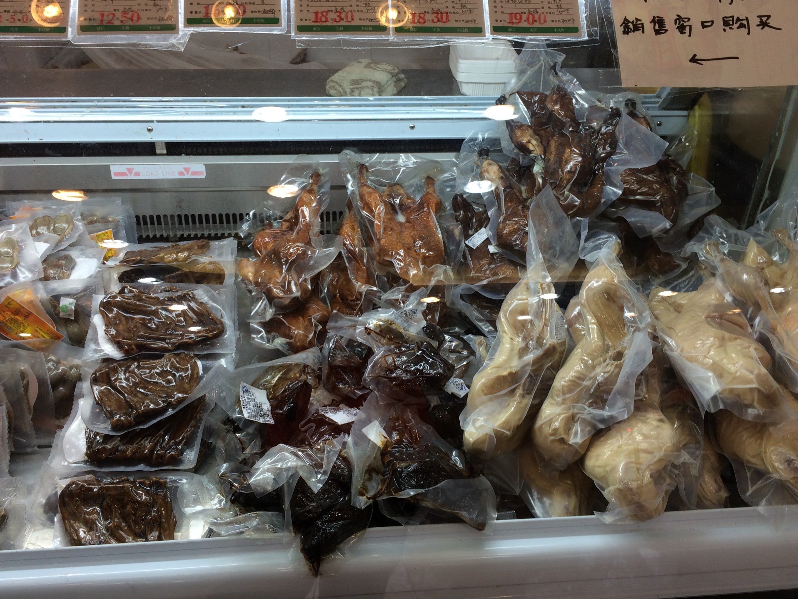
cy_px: 282
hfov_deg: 58.3
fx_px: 715
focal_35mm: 31
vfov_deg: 45.4
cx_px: 405
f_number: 2.2
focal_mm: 4.15
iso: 40
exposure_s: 1/50
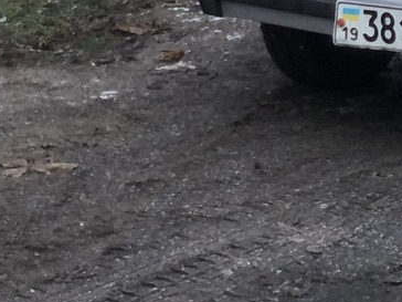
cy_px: -10
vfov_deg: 8.1
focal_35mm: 183
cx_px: 697
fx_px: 2125
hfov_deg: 10.3
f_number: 2.4
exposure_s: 1/24
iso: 160
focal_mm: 6
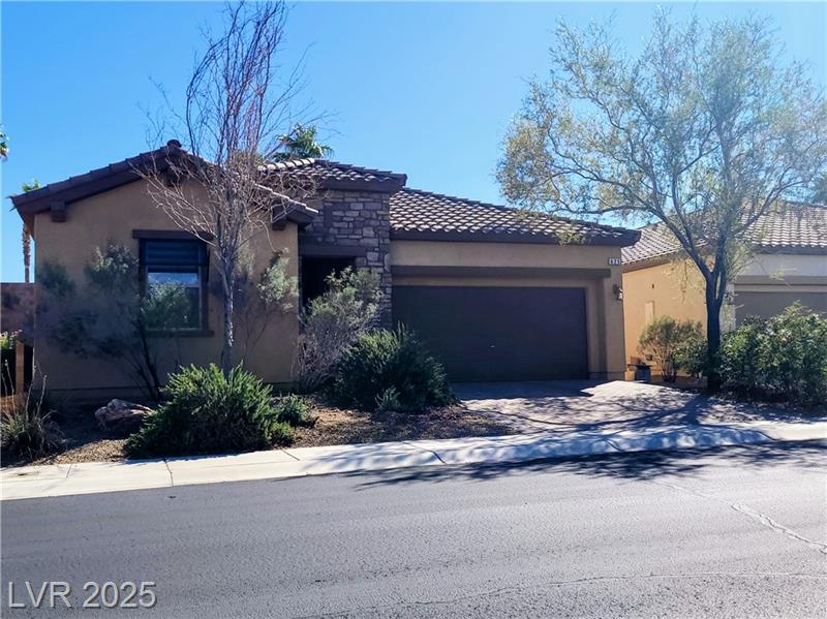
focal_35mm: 26
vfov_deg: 53.0
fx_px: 621
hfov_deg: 67.3
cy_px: 310
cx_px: 414
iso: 40
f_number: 1.8
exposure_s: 1/2151
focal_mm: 5.4
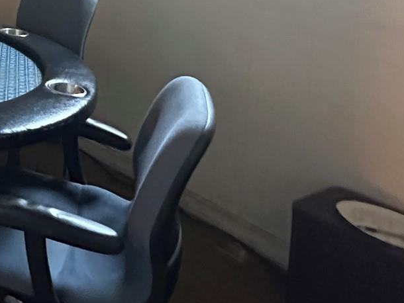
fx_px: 549
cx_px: -176
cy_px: -98
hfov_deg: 28.8
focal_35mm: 47
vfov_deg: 26.1
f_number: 2.2
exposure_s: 1/40
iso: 1000
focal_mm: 2.22
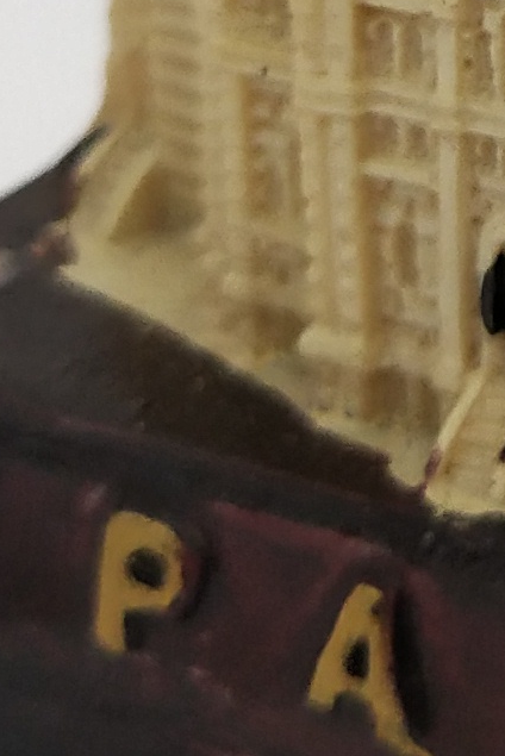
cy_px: -501
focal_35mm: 198
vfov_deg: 9.9
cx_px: 1066
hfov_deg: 6.7
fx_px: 4161
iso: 131
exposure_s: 1/50
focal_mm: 3.95
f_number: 1.8
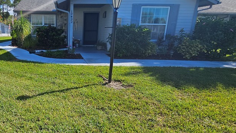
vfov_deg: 49.5
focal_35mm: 23
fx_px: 144
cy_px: 69
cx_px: 61
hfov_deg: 73.5
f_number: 2.2
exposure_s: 1/2314
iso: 50
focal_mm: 2.2
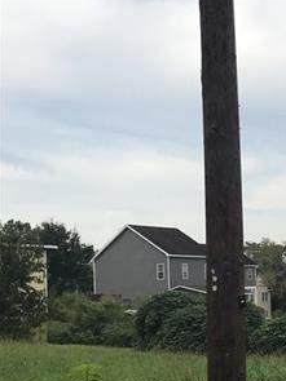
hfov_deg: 18.7
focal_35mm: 73
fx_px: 805
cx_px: 371
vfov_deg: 26.5
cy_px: 263
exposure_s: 1/2283
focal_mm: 3.99
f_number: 1.8
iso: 20
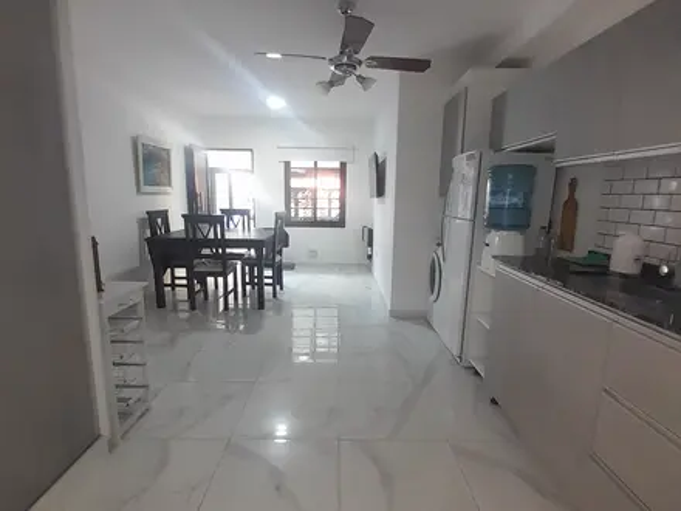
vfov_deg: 89.9
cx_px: 340
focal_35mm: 13
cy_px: 256
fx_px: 256
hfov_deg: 106.2
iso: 200
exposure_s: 1/33
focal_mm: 1.13
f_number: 2.2
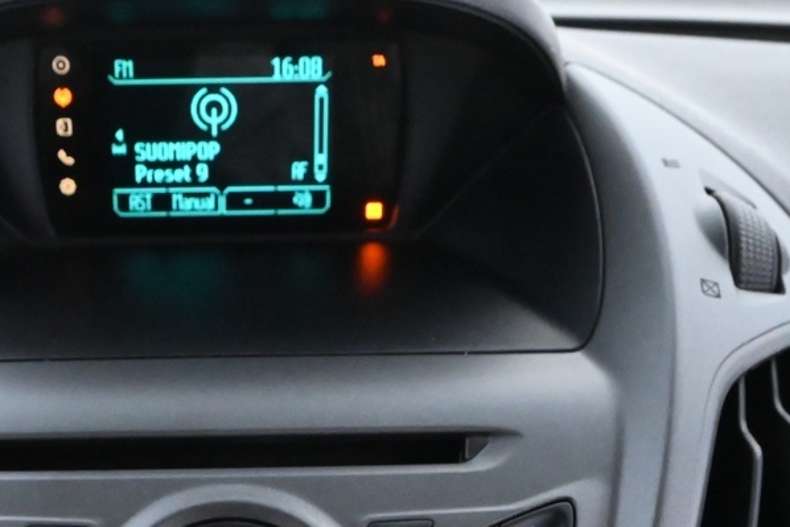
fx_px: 1427
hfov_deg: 30.6
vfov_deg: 20.0
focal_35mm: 65
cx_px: 229
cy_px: 581
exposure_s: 1/30
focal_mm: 16
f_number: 5.6
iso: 6400
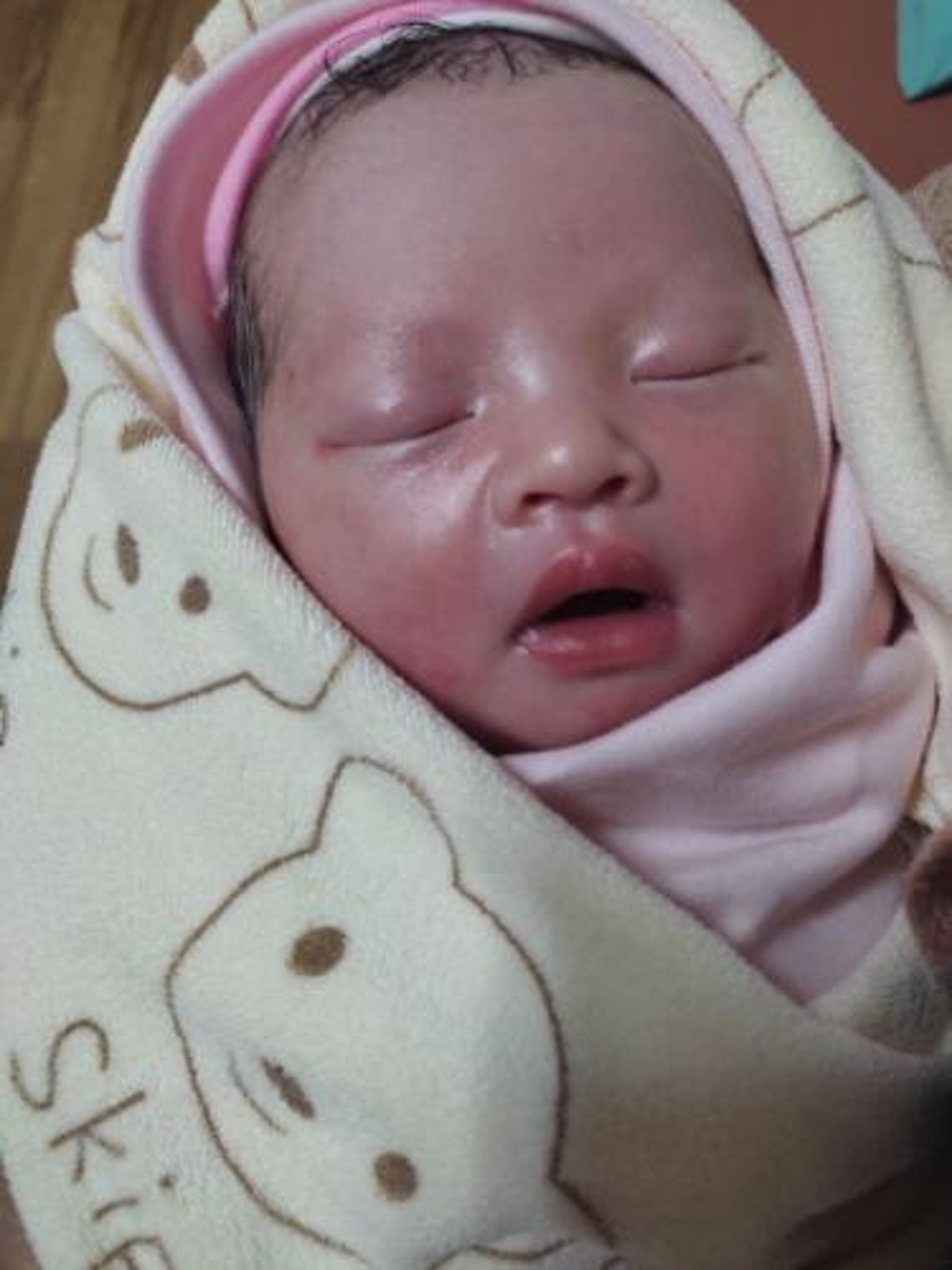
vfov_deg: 67.3
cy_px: 635
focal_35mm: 26
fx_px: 953
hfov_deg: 53.1
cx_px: 476
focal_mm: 4.74
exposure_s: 1/33
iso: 248
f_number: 1.79
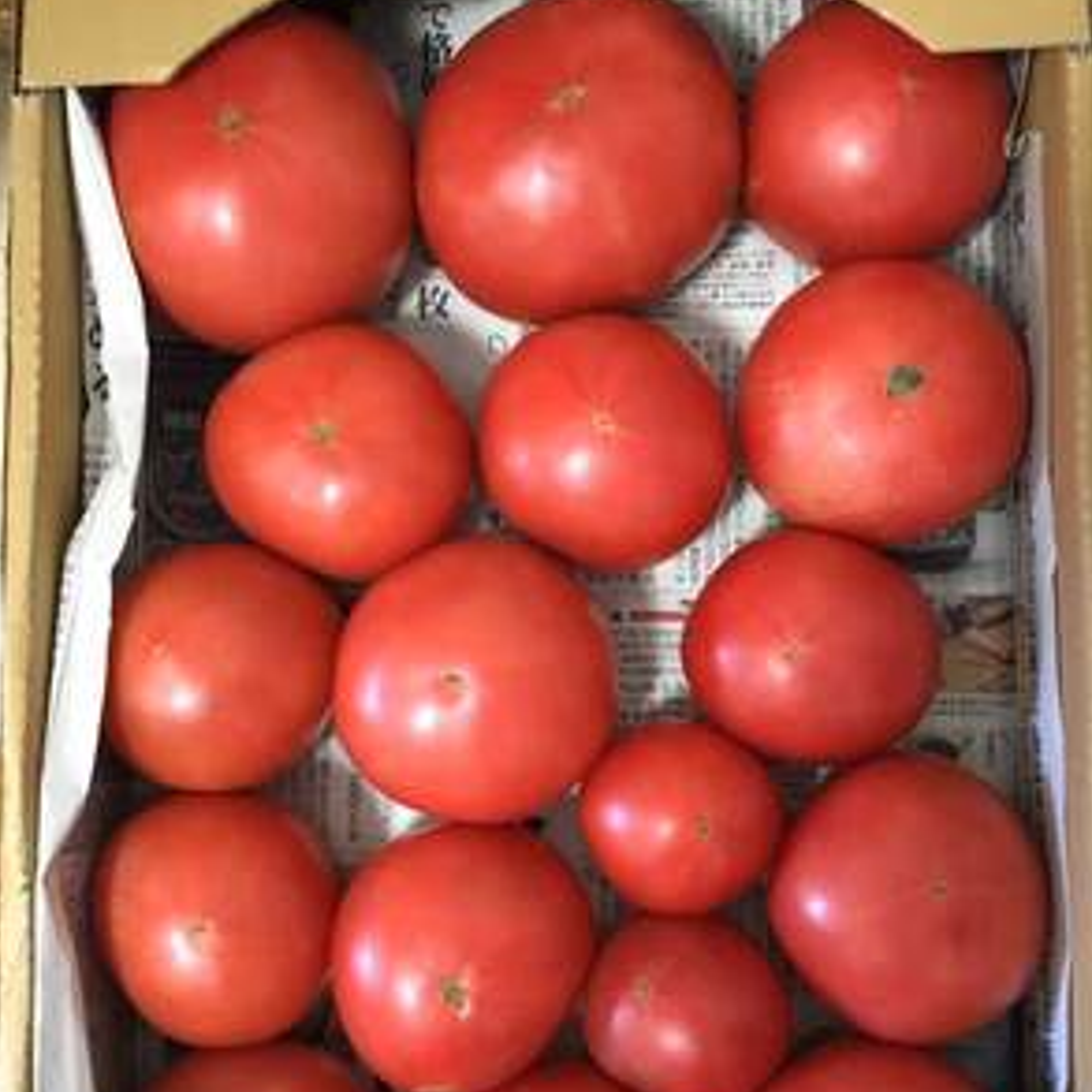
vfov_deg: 47.0
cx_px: 552
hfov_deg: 47.2
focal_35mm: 35
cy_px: 634
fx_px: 1249
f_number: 2.2
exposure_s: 1/20
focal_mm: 4.15
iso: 200
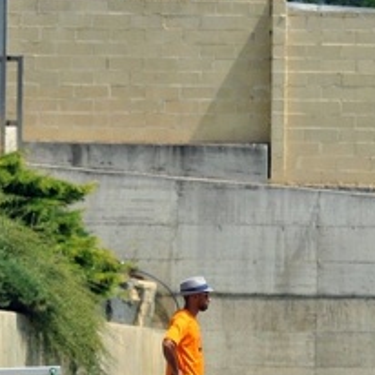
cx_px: 240
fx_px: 8420
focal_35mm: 687
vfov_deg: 2.6
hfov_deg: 2.6
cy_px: 335
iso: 320
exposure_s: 1/1000
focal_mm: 210
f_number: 8
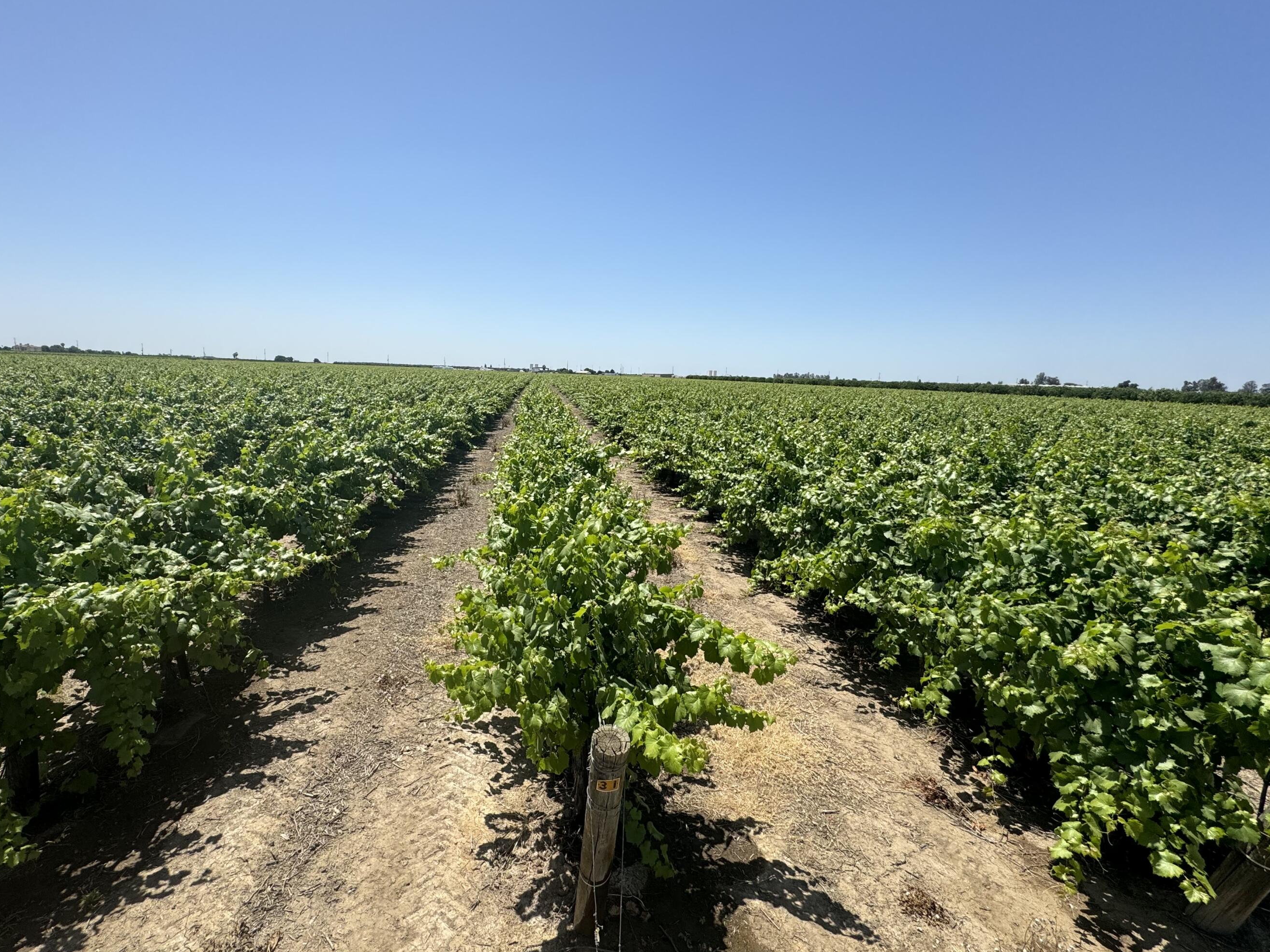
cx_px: 567
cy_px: 457
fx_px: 587
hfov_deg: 94.1
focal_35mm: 16
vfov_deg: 78.1
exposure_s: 1/2415
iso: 50
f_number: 2.2
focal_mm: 2.22
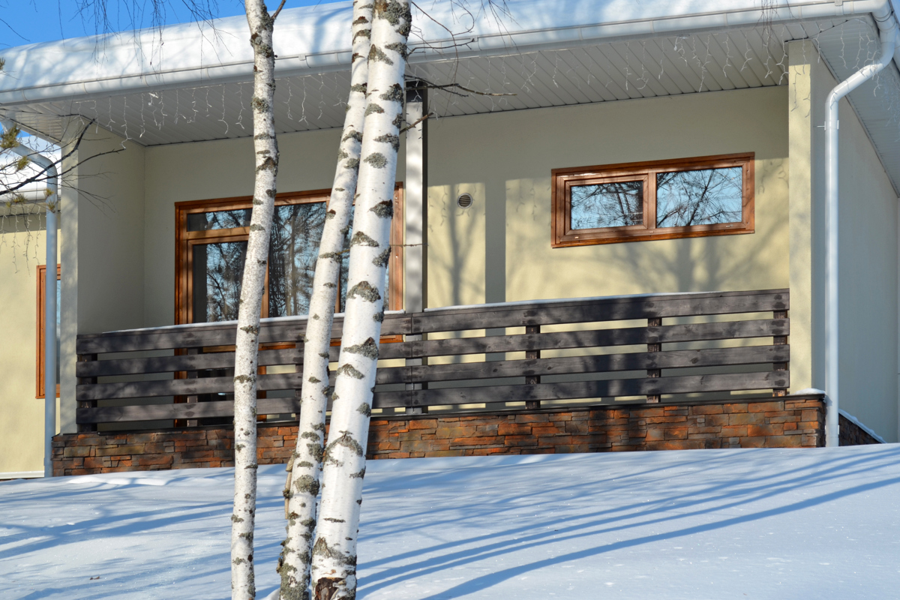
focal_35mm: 82
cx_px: 450
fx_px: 2062
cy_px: 300
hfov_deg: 24.6
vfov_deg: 16.6
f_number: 9
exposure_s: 1/320
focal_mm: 55
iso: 100
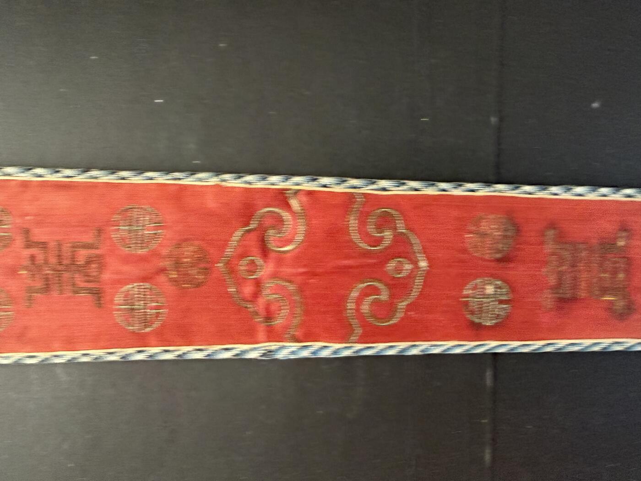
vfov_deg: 56.8
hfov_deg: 71.6
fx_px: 444
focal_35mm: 24
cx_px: 320
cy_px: 240
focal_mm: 2.22
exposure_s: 1/60
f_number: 2.2
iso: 500
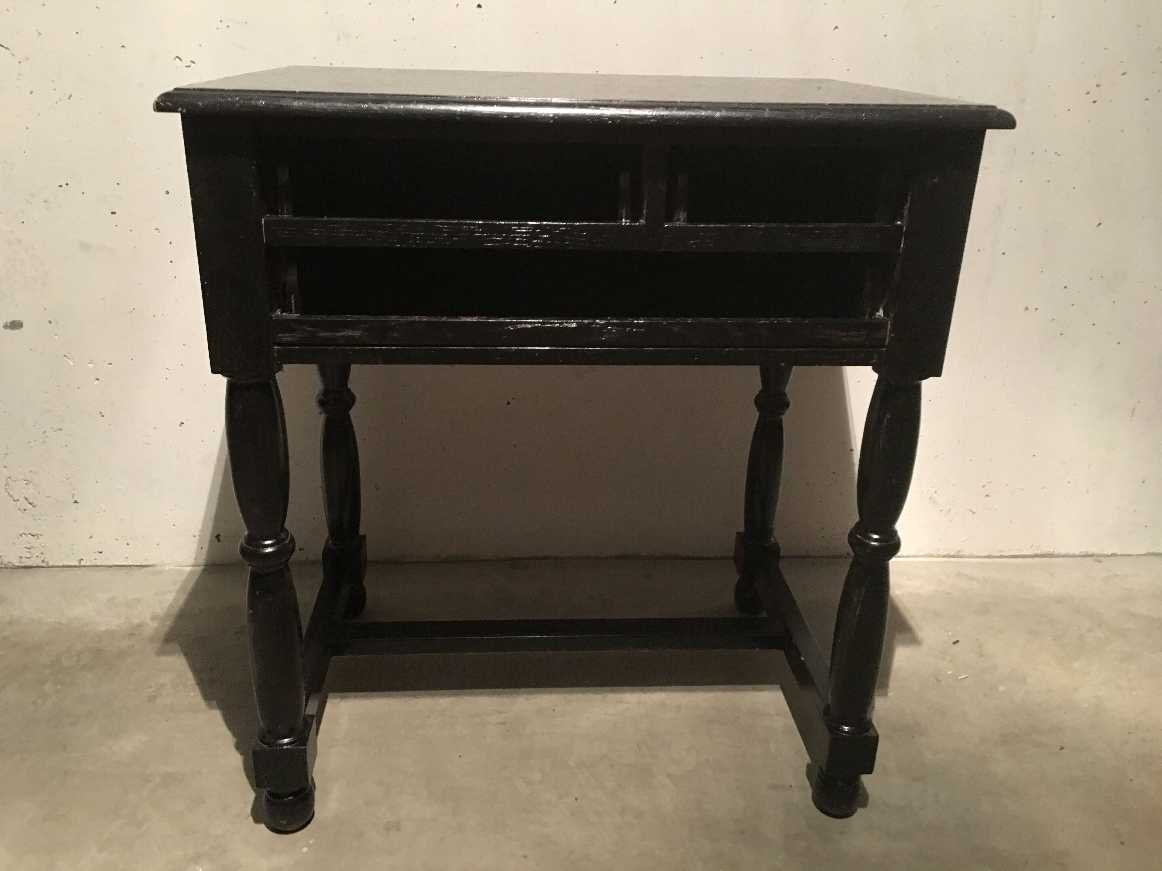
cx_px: 581
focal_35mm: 29
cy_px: 436
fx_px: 973
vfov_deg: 48.2
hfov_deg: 61.7
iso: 160
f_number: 2.2
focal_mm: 4.15
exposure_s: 1/4
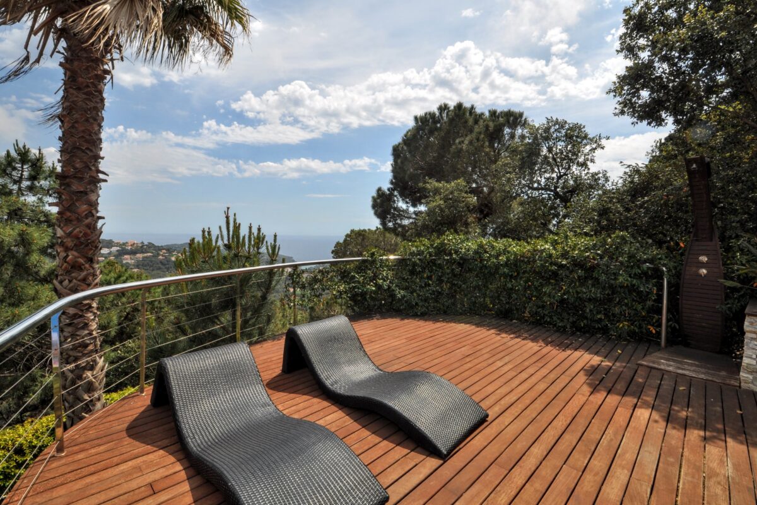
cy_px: 252
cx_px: 378
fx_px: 315
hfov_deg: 100.4
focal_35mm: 15
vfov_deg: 77.3
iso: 200
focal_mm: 10
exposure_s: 1/200
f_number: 16
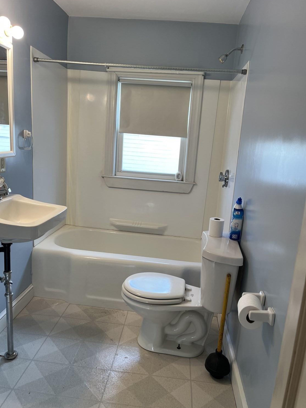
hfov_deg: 51.3
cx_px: 149
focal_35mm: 27
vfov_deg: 65.3
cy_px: 204
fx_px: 318
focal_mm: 5.1
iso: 50
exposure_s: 1/120
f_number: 1.6
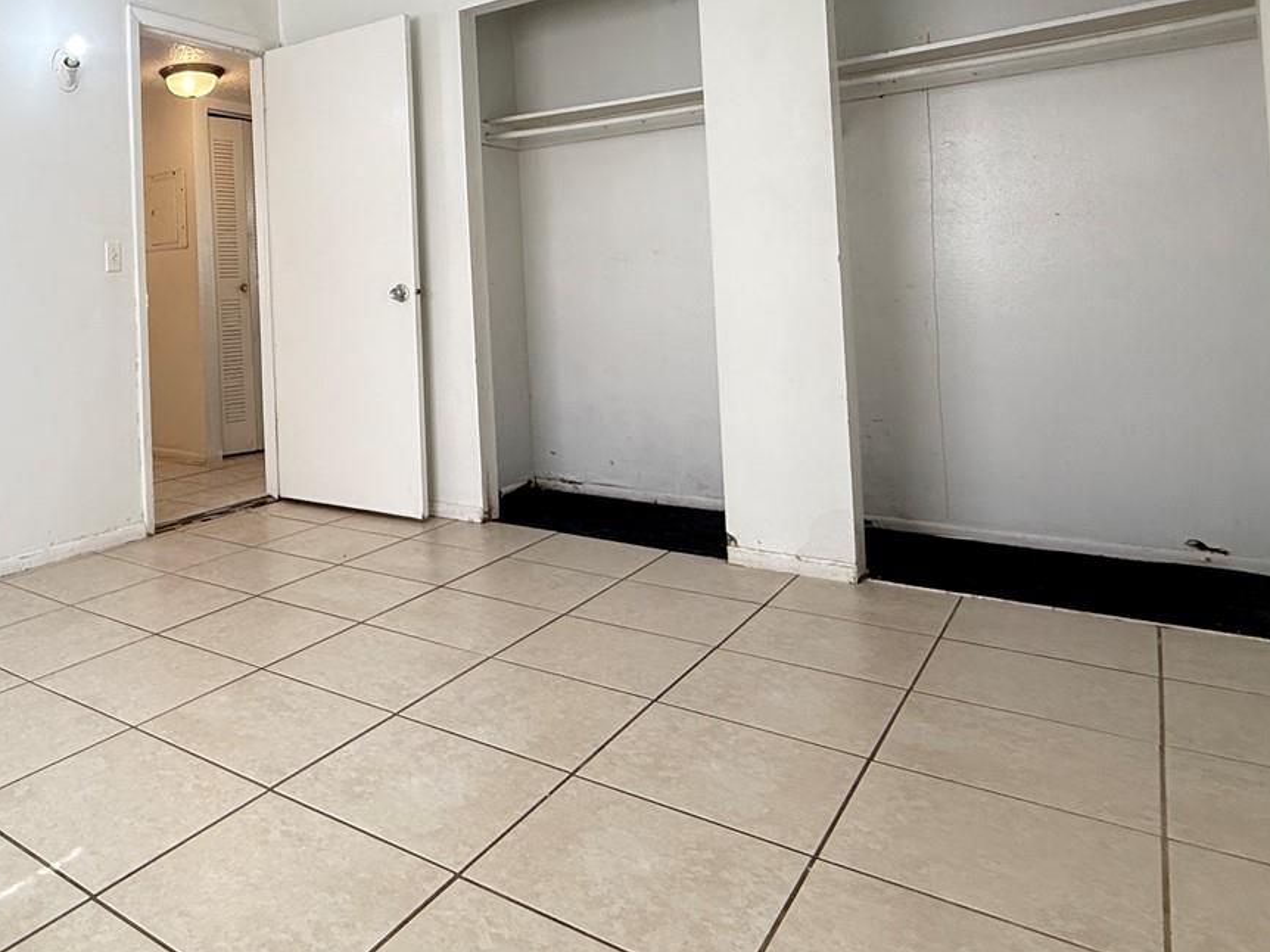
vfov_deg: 51.4
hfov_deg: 62.2
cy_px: 271
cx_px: 270
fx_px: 954
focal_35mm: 26
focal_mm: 2.22
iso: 160
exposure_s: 1/120
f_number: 2.2
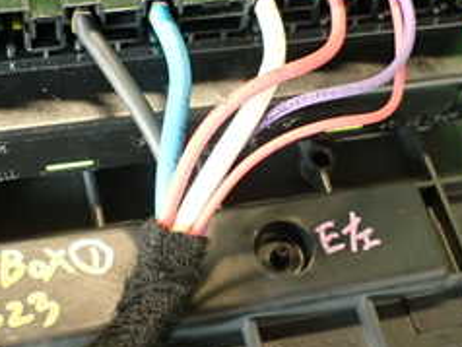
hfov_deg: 30.7
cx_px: 200
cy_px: 190
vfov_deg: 23.3
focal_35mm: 63
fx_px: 842
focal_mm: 4.5
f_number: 2
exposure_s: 1/30
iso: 320
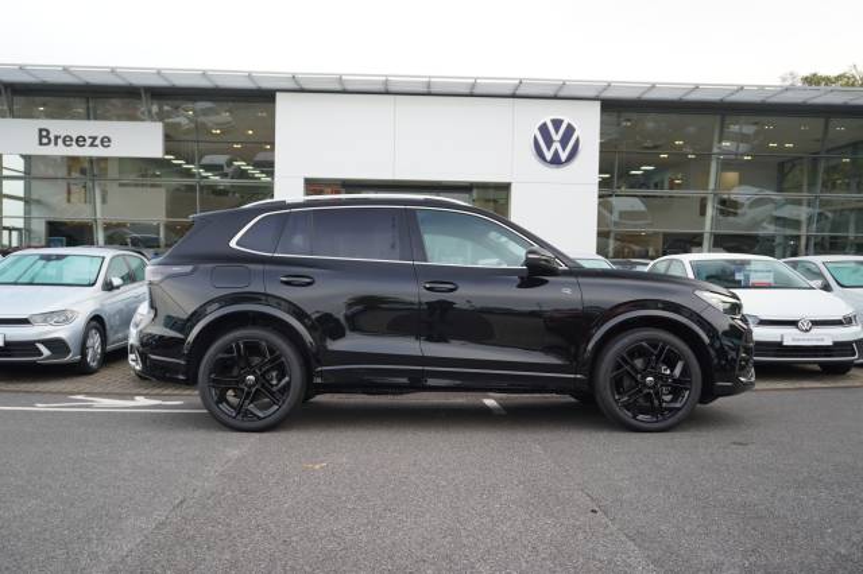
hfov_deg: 59.5
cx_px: 432
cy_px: 287
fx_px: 755
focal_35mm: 32
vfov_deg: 41.7
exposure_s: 1/60
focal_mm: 21
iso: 100
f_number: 4.5
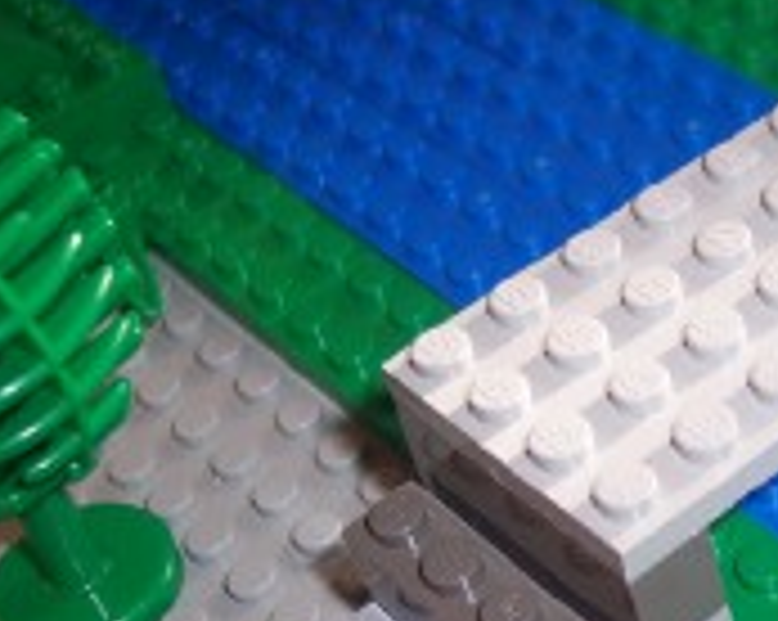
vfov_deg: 17.3
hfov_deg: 20.7
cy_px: 486
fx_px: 2024
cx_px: 850
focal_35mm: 88
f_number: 2.8
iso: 100
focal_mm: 8
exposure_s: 1/60
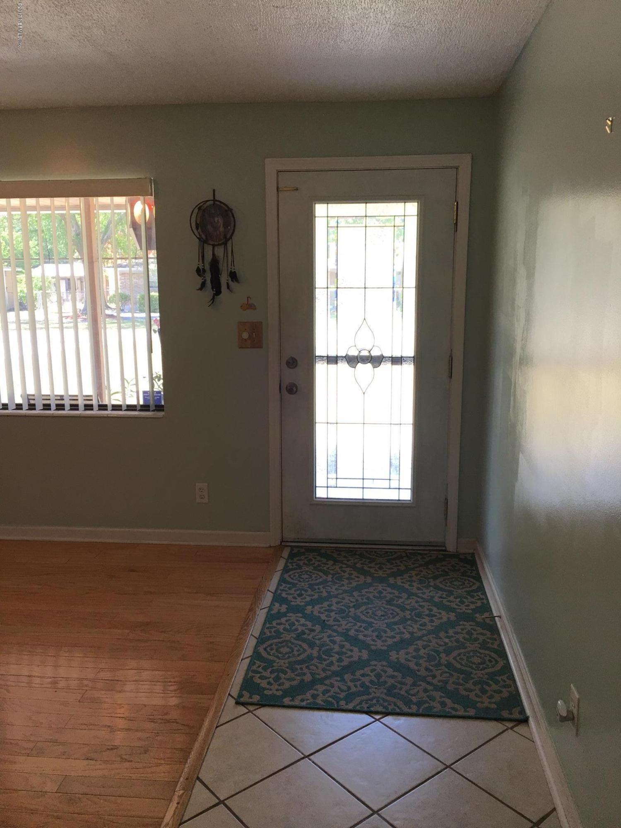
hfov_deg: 48.2
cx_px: 310
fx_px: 694
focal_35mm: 29
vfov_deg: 61.7
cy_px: 414
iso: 25
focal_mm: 4.15
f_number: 2.2
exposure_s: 1/40
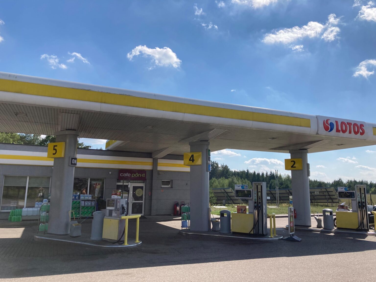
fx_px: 304
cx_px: 188
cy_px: 141
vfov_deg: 49.7
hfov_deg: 63.4
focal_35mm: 28
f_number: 1.8
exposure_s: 1/3436
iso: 20
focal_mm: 3.99
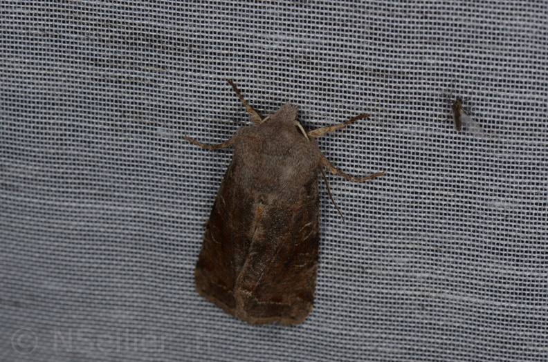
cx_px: 274
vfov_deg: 10.7
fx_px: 1936
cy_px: 181
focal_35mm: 128
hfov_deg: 16.1
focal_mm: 85
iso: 160
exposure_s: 1/60
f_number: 25
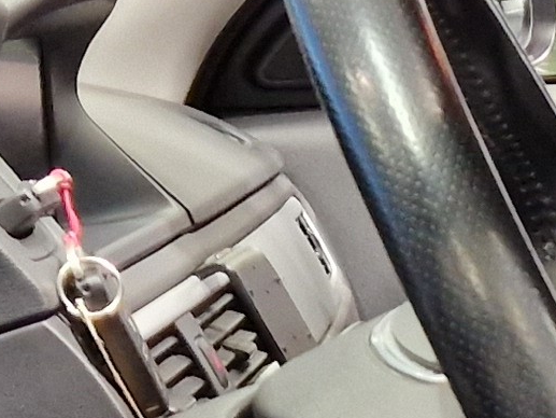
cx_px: 1087
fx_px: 2860
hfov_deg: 10.3
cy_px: 792
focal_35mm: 178
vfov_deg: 8.0
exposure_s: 1/100
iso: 400
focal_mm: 5.4
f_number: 1.8
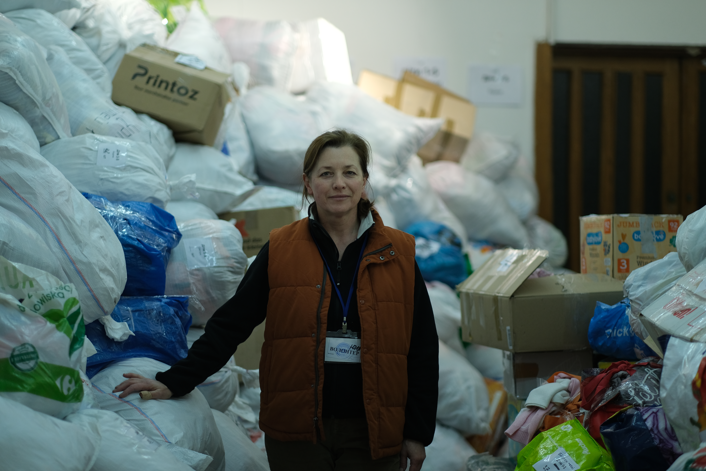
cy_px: 236
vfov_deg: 16.3
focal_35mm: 84
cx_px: 353
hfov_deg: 24.2
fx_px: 1647
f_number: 1.2
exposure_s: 1/500
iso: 500
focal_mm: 56
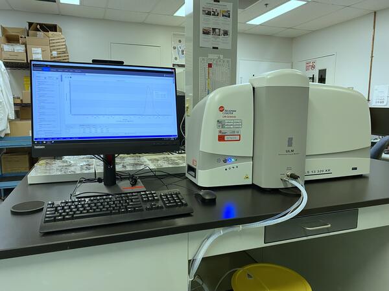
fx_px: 292
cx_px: 194
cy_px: 146
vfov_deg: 53.1
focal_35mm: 26
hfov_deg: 67.3
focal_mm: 4.25
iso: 80
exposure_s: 1/60
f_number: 1.8
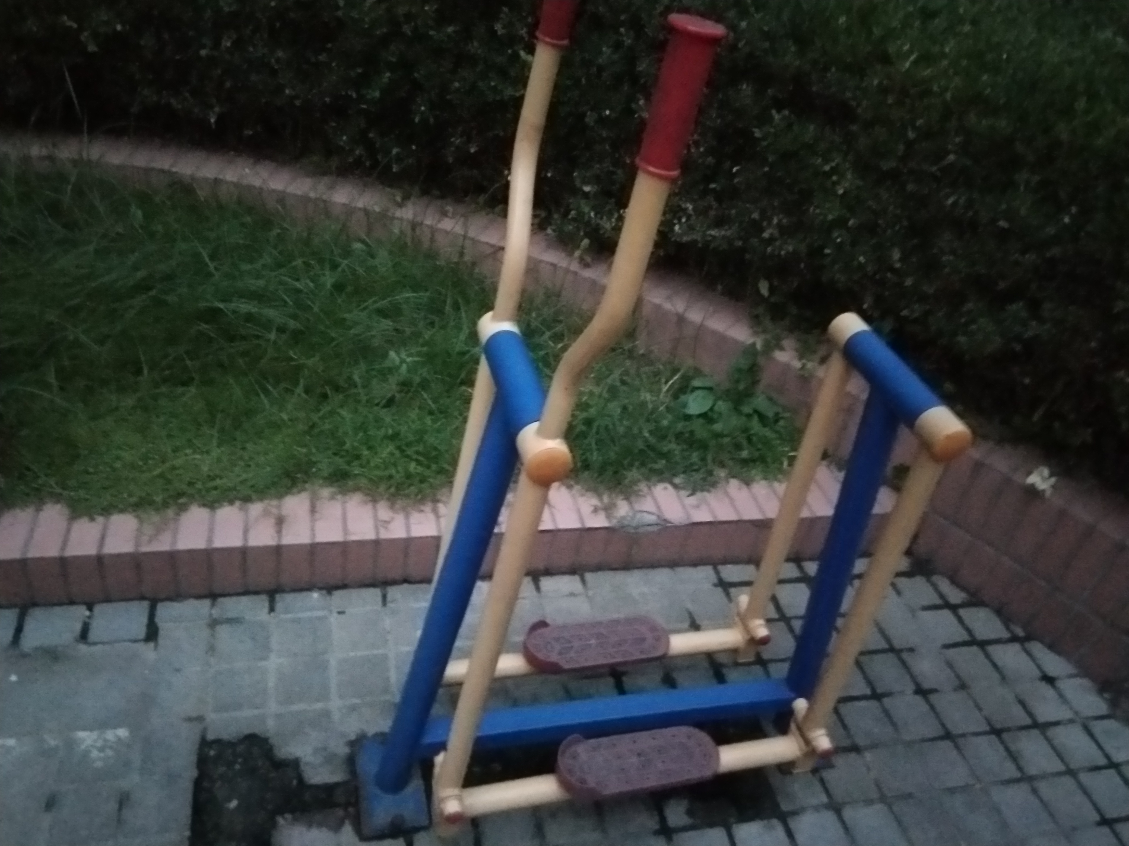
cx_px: 564
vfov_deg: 45.4
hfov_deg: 58.4
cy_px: 423
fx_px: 1011
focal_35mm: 31
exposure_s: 1/14.3
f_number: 2.2
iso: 2000
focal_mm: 3.69
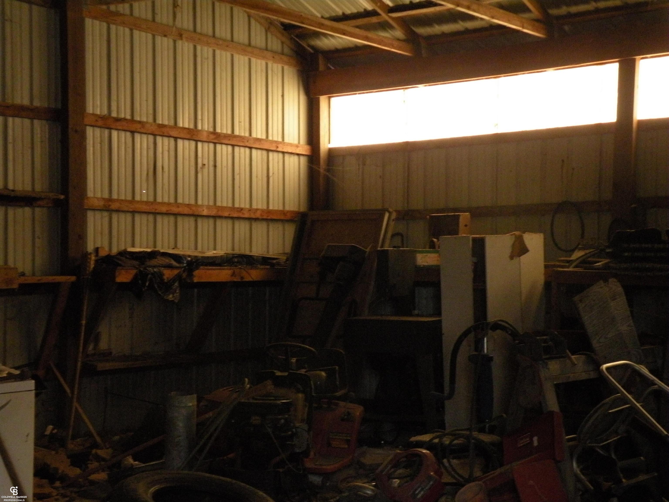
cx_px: 334
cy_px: 251
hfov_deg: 34.3
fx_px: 1082
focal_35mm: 56
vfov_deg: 26.1
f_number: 3.5
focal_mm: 9.8
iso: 400
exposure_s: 1/28.8
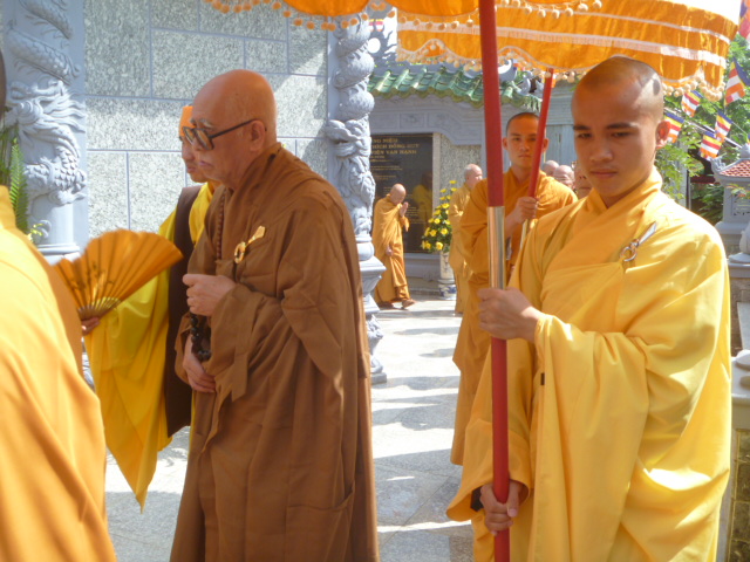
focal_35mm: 35
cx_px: 375
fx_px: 758
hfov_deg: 52.6
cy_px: 281
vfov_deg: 40.7
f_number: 3.5
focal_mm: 6.3
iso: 80
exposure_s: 1/250
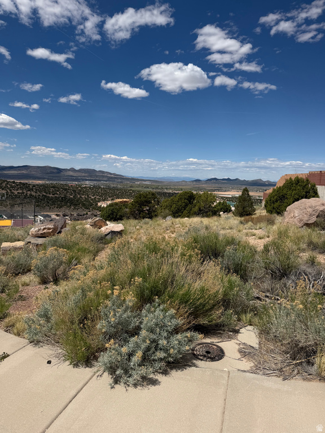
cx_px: 162
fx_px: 300
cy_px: 216
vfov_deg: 71.6
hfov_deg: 56.8
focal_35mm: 24
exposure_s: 1/9091
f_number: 1.78
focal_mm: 6.76
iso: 80
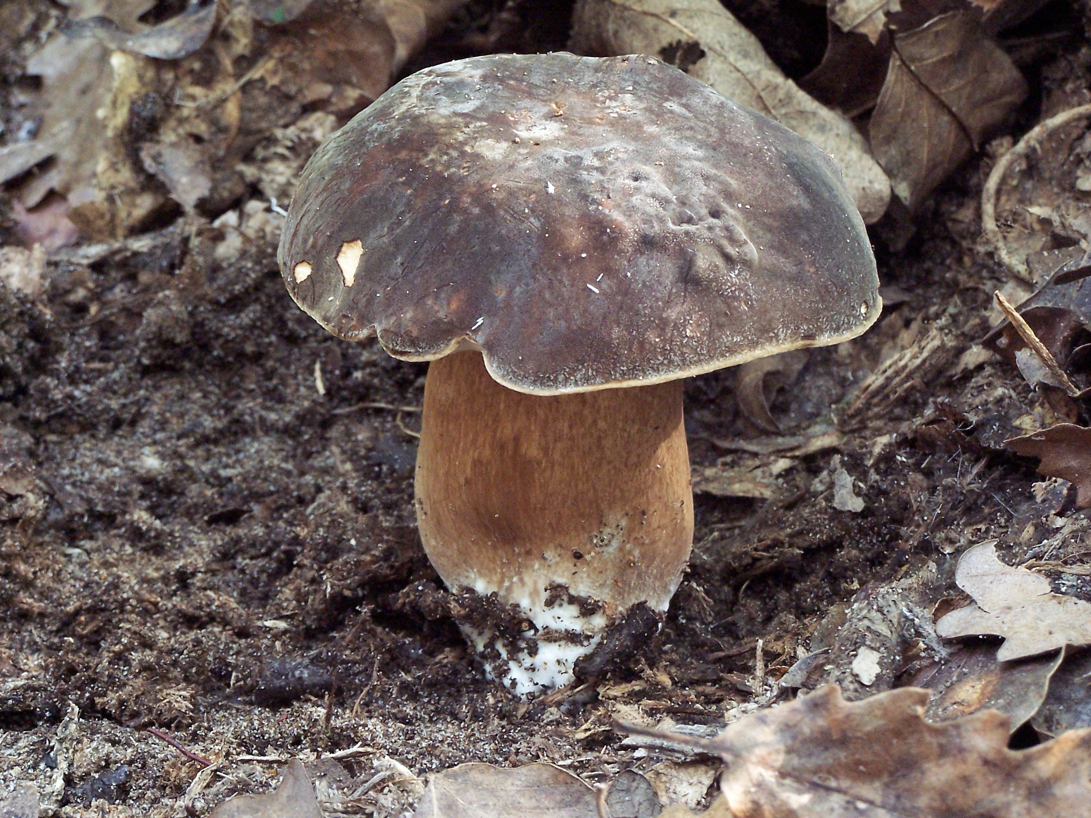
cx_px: 546
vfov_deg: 11.6
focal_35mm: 128
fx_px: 4034
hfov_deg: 15.4
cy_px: 409
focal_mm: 21.2
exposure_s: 1/15
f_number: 5
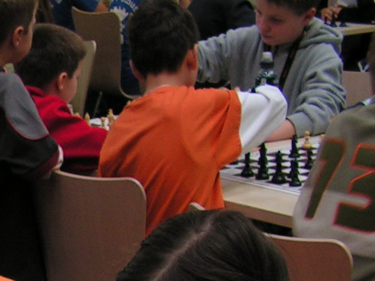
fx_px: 1257
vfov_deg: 12.2
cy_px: 415
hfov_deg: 15.8
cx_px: -158
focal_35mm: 116
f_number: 3.2
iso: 100
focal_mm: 6
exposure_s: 1/40
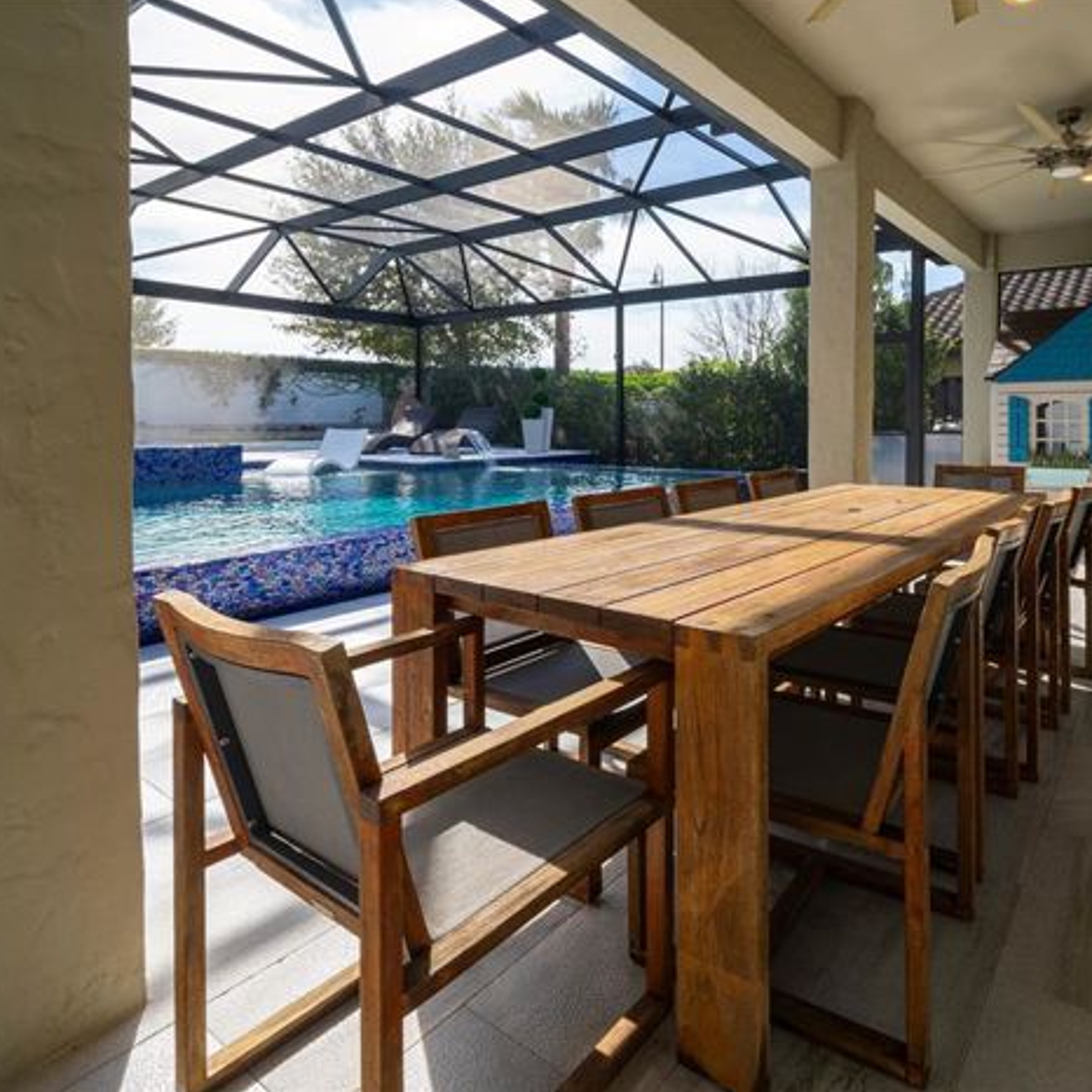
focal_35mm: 18
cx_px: 699
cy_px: 544
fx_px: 642
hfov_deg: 78.9
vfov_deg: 80.7
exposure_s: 1/60
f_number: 13
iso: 200
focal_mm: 14
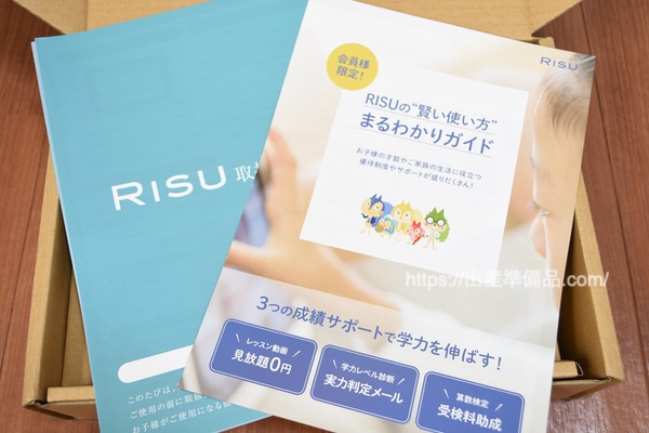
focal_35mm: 36
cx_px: 324
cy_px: 216
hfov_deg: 53.1
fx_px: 649
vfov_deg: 36.9
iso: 100
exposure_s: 1/10
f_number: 4
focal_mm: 24
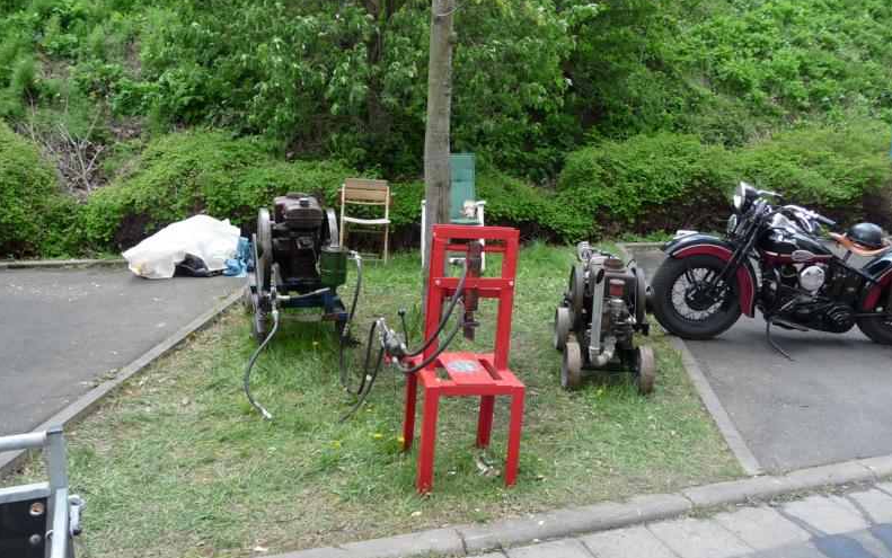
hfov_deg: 62.9
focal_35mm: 30
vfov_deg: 41.9
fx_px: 730
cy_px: 291
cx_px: 448
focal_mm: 4.7
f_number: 3.3
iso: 100
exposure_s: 1/100
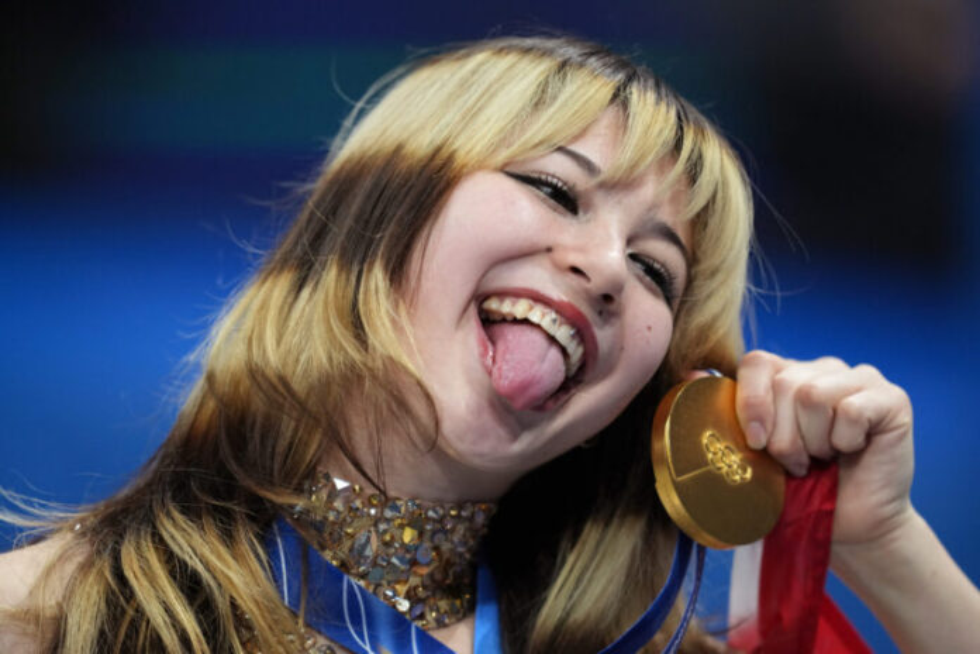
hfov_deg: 5.2
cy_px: 327
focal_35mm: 400
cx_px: 490
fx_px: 10888
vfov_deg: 3.4
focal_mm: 400
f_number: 2.8
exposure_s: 1/1600
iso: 2500
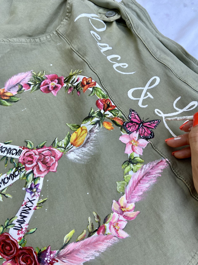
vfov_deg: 67.3
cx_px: 99
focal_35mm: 26
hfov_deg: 53.1
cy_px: 132
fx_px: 198
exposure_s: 1/738
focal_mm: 4.25
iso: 32
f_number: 1.8
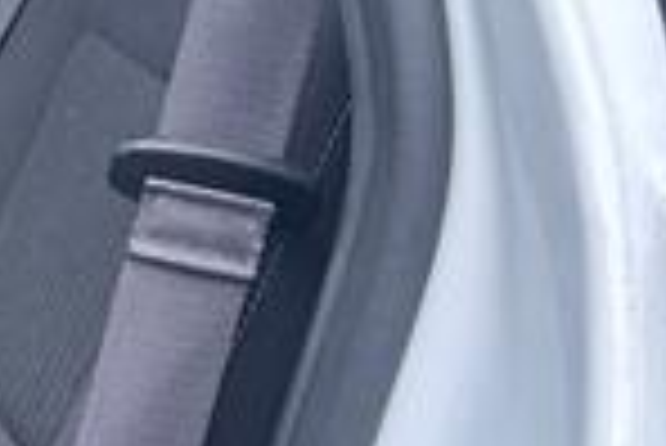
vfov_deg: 12.7
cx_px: -544
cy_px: 203
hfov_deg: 16.0
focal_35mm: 108
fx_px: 2000
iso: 400
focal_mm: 6.86
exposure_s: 1/60
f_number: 1.78
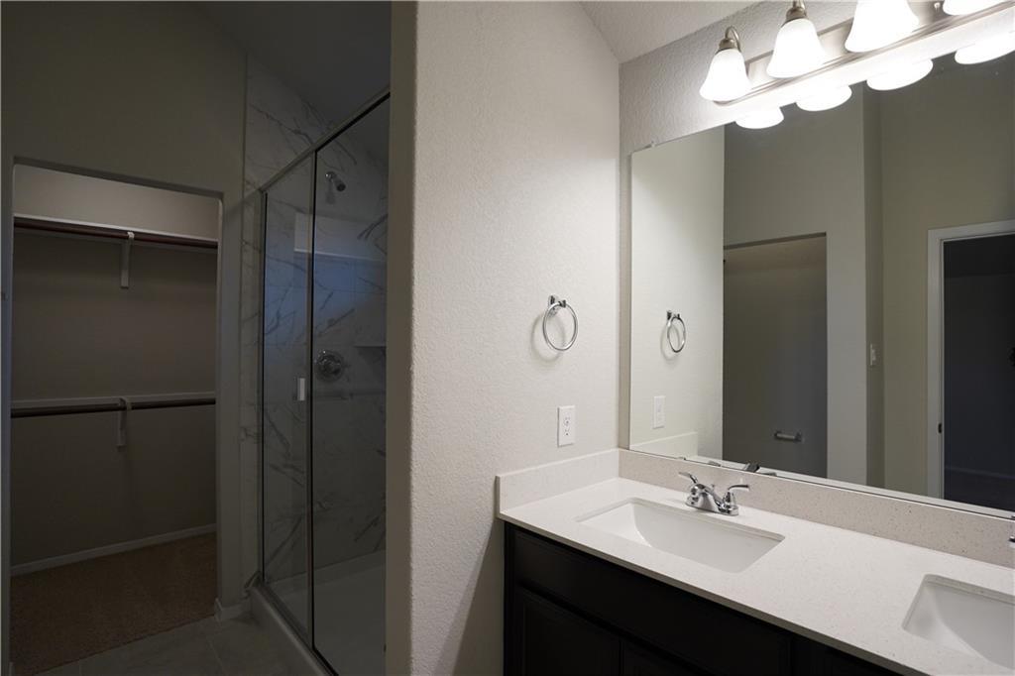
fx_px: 479
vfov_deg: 70.4
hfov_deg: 93.3
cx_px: 508
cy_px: 338
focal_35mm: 17
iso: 1000
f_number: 4
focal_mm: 17
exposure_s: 1/160
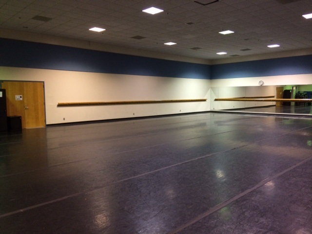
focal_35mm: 29
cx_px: 156
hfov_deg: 61.7
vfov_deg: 48.2
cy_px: 117
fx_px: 261
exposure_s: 1/30
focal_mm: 4.15
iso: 200
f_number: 2.2
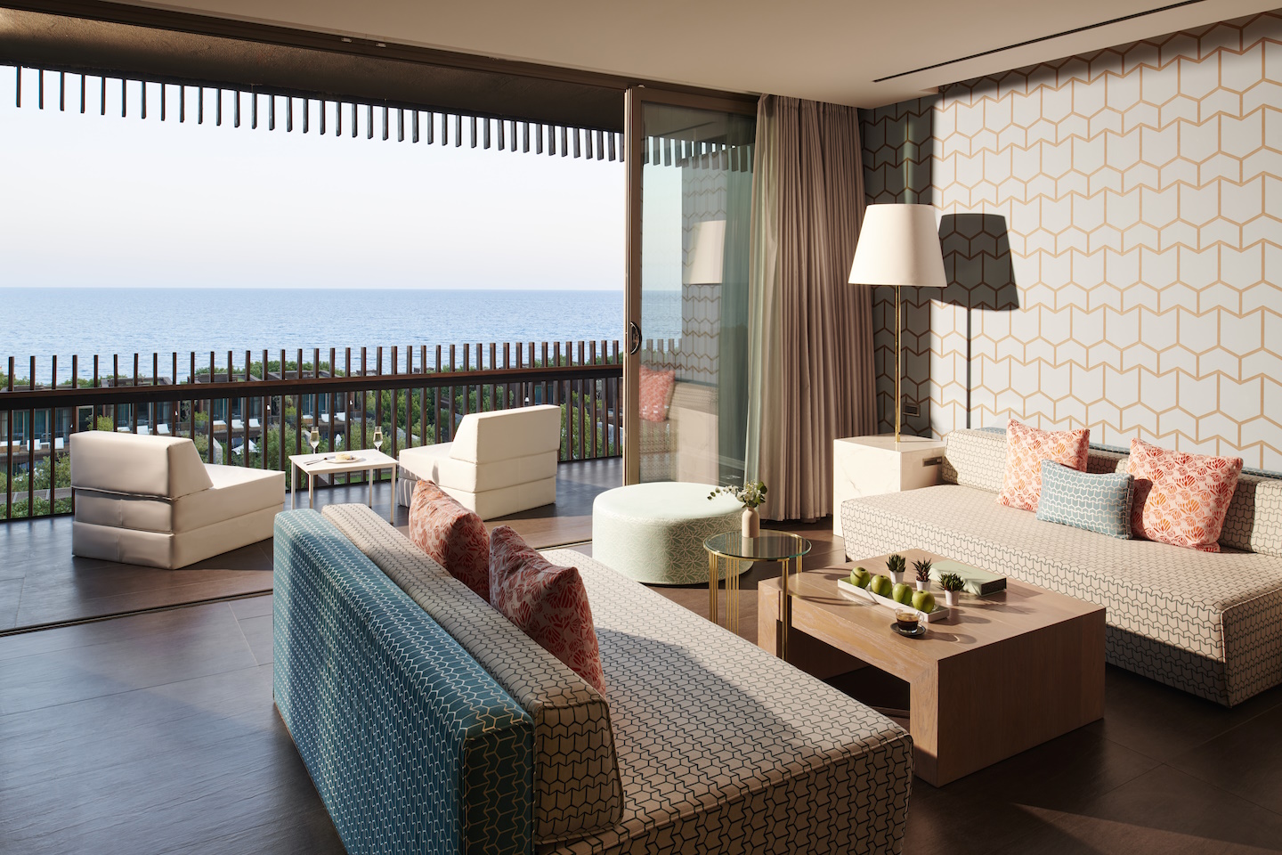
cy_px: 428
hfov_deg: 73.7
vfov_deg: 53.1
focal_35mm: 24
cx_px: 641
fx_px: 855
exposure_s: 1/4
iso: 100
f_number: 11
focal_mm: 24
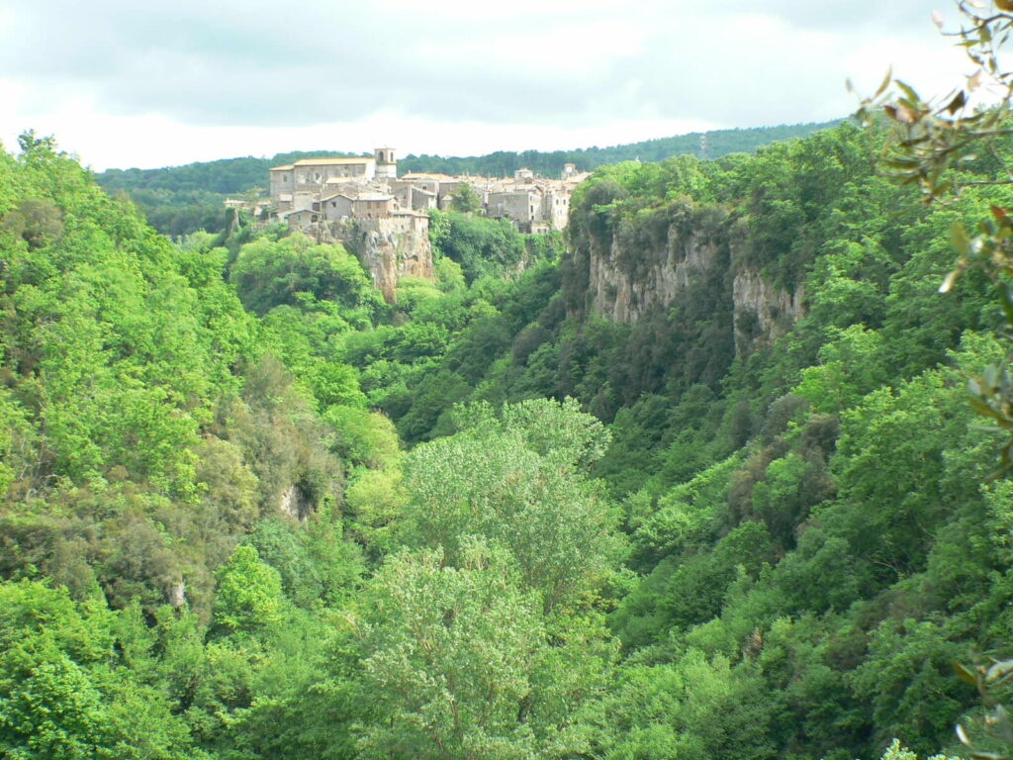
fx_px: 3190
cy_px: 380
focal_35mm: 109
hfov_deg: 18.0
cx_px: 506
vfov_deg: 13.6
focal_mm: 18.1
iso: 80
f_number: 4
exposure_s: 1/160
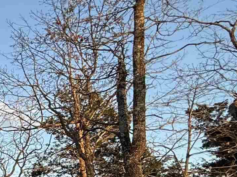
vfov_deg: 22.6
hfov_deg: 19.2
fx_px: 411
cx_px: -235
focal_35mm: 60
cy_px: 211
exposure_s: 1/579
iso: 50
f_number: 2.2
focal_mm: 2.22
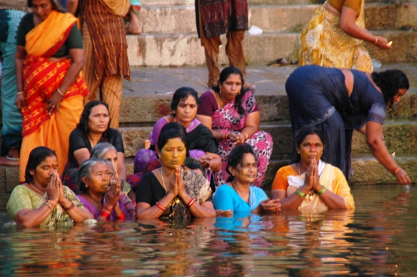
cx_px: 208
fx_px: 3473
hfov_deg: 6.9
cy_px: 138
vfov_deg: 4.6
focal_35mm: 300
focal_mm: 200
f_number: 6.3
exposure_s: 1/40
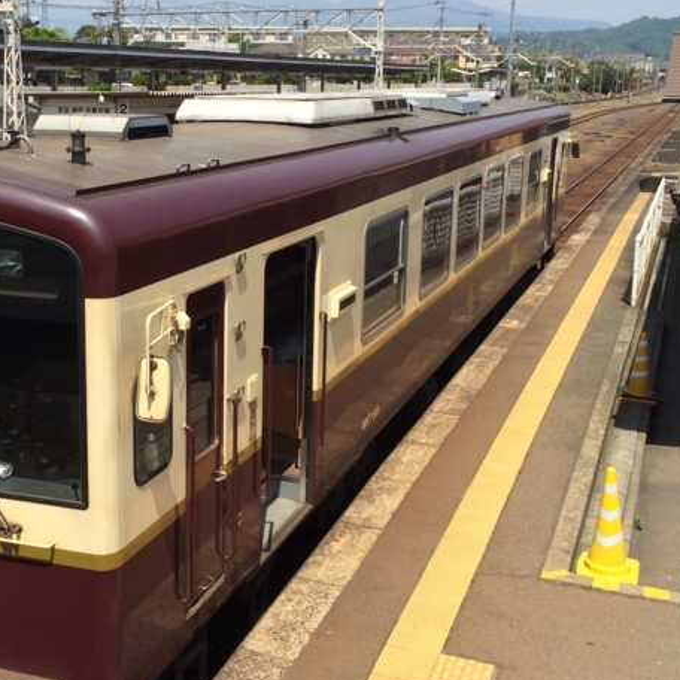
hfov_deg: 37.2
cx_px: 234
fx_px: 1000
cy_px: 277
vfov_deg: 37.4
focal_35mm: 45
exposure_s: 1/2053
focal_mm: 4.15
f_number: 2.2
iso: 32
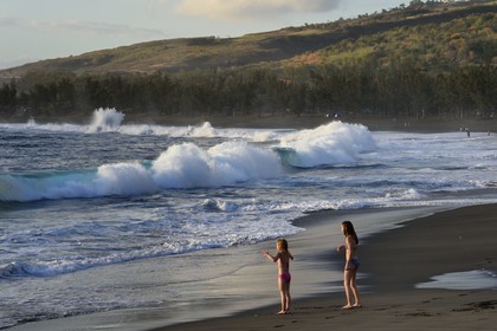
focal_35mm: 116
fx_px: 1601
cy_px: 166
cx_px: 248
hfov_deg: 17.6
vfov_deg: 11.8
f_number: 10
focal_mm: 116
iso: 400
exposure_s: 1/250
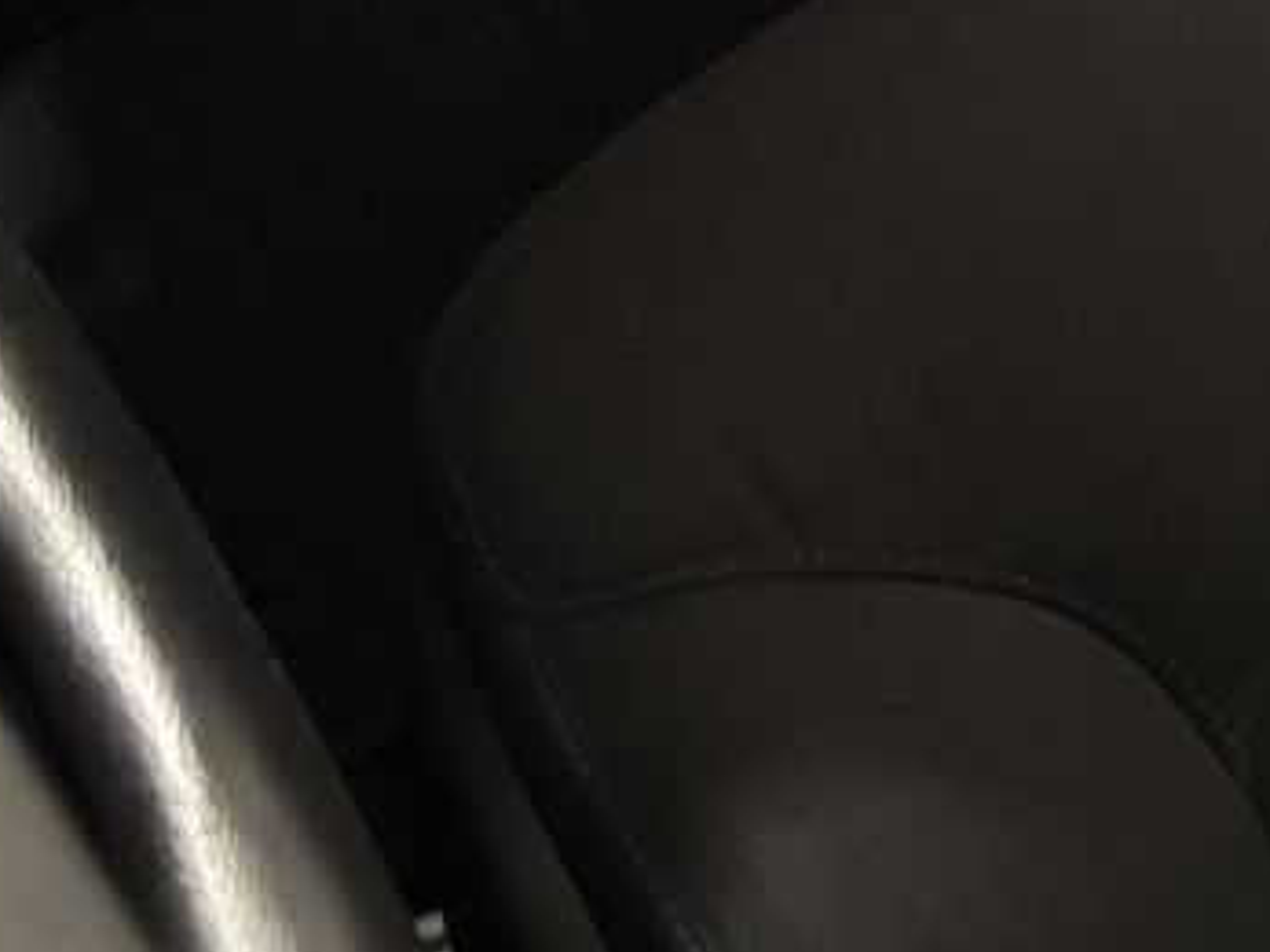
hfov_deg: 16.4
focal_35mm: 108
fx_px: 3961
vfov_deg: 12.3
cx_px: 1995
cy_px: -849
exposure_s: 1/17
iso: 1000
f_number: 1.6
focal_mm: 5.96
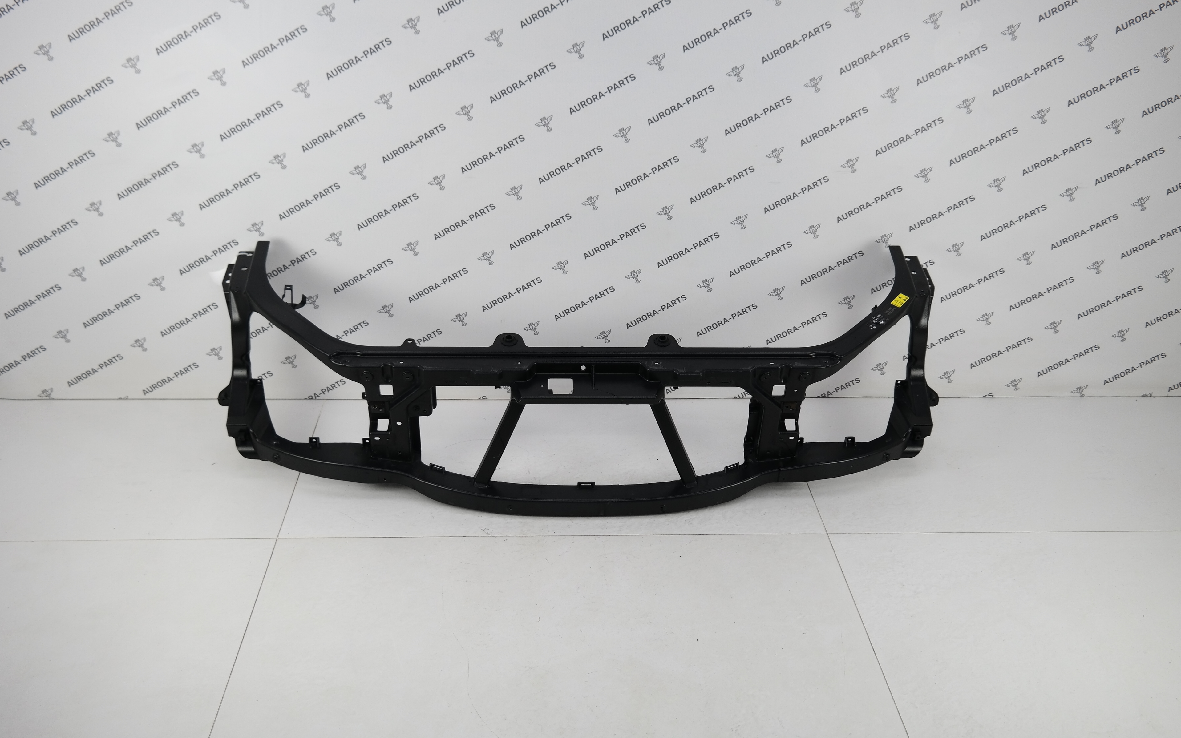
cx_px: 587
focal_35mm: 31
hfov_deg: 61.2
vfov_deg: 40.6
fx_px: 998
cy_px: 345
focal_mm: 20
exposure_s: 1/80
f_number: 3.5
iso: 100
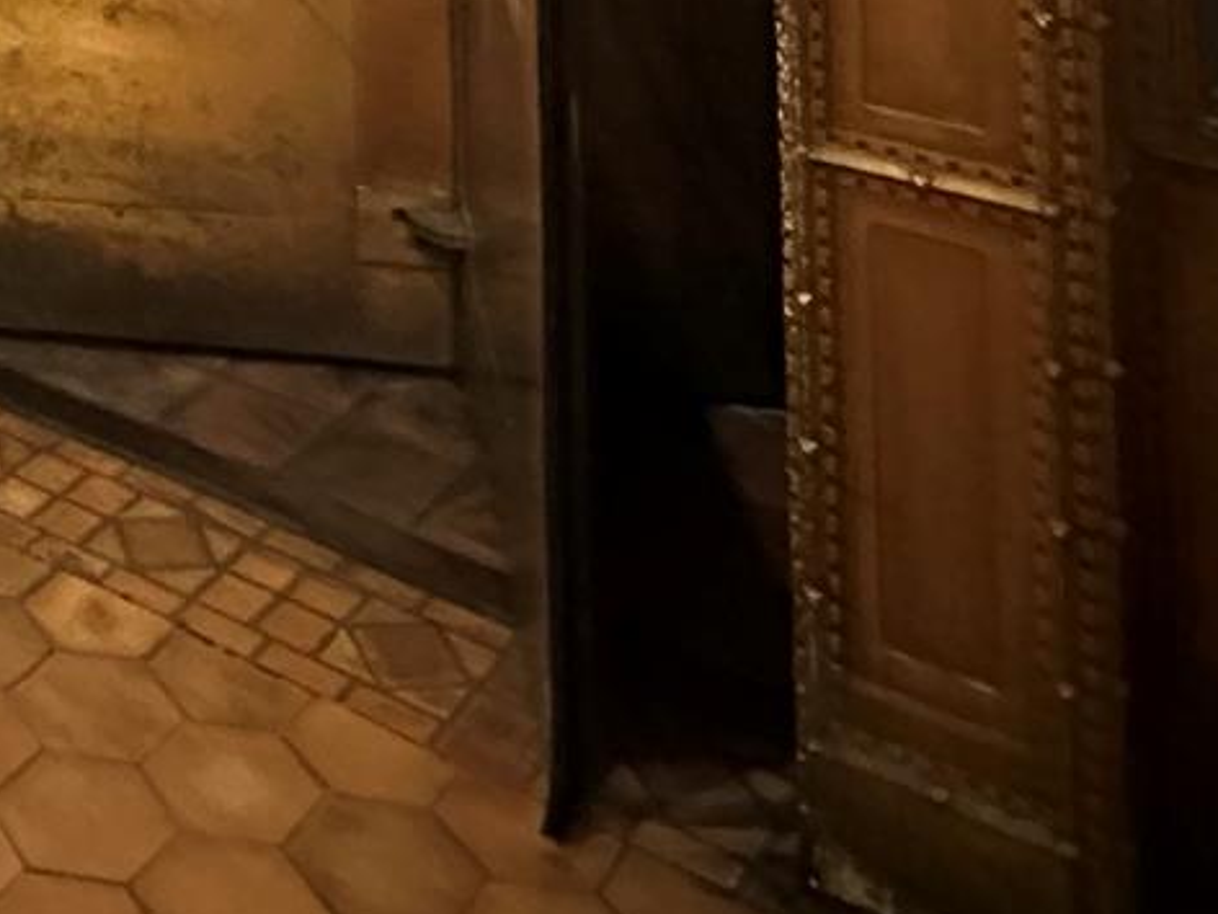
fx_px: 2006
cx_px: -186
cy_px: -764
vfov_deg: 19.1
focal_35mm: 57
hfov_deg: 29.7
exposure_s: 1/30
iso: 1250
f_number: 2.2
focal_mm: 2.22
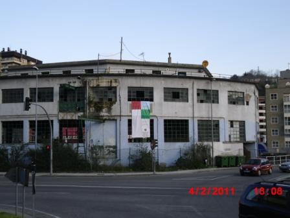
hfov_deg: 41.2
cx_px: 145
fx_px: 385
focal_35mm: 46
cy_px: 109
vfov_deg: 31.5
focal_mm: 8.2
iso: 100
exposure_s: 1/160
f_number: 4.3
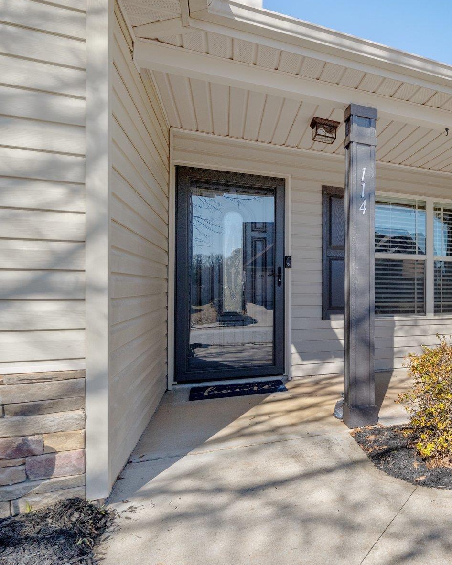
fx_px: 435
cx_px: 474
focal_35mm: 26
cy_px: 271
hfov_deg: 44.6
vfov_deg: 66.0
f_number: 8
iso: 320
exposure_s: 1/1000
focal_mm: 16
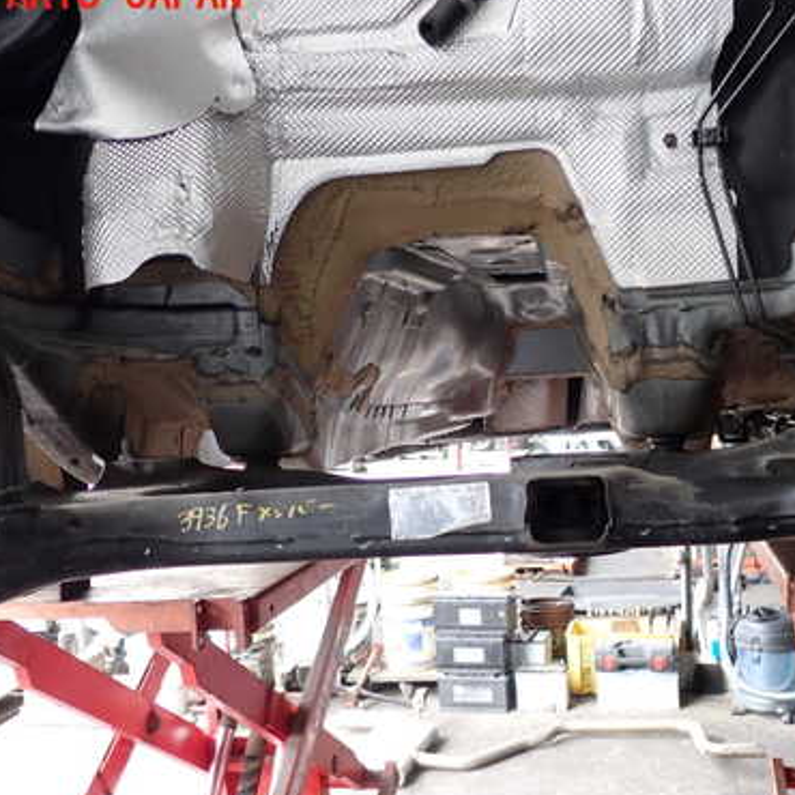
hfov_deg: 38.9
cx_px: 496
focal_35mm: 43
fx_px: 1117
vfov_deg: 39.1
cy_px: 451
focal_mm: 5.4
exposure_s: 1/60
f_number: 2.3
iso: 200
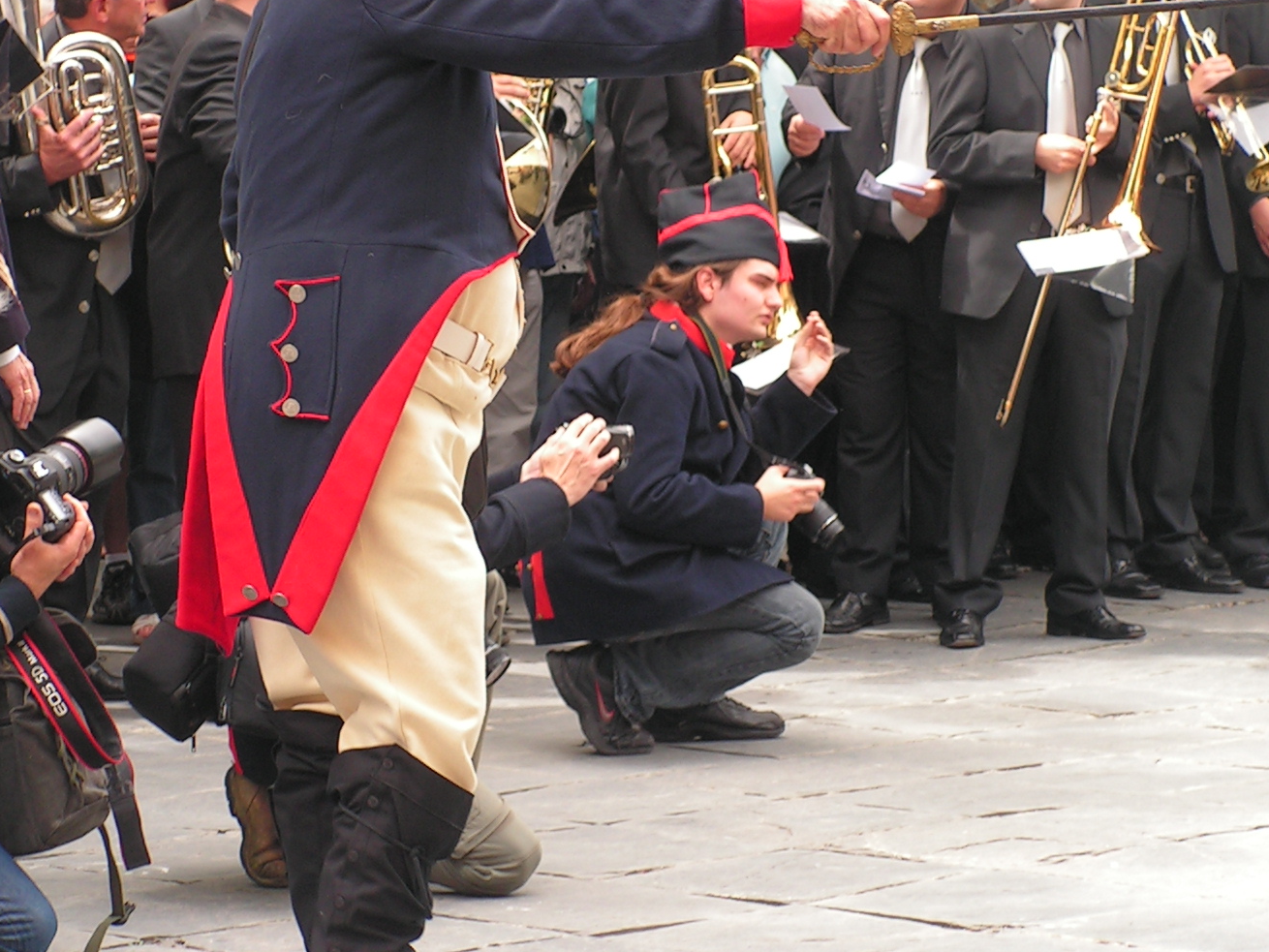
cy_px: 402
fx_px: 5903
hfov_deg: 12.3
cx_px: 603
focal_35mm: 161
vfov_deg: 9.2
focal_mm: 17.3
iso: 64
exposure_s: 1/125
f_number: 3.4
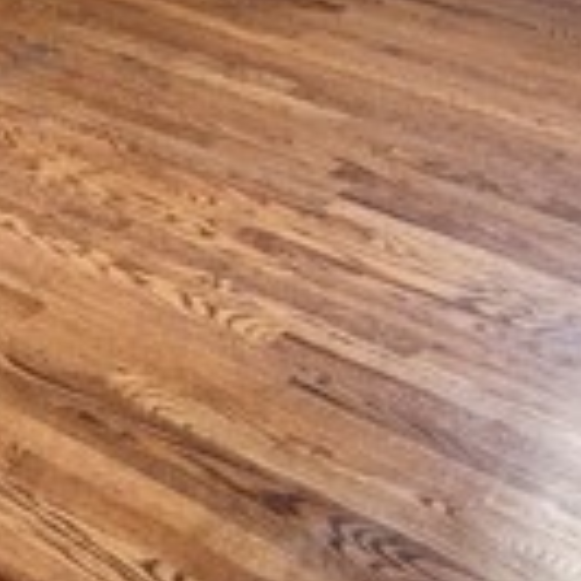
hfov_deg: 15.5
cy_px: -653
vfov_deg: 14.3
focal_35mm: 97
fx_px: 1842
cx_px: -446
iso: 400
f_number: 6.3
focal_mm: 14
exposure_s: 1/6
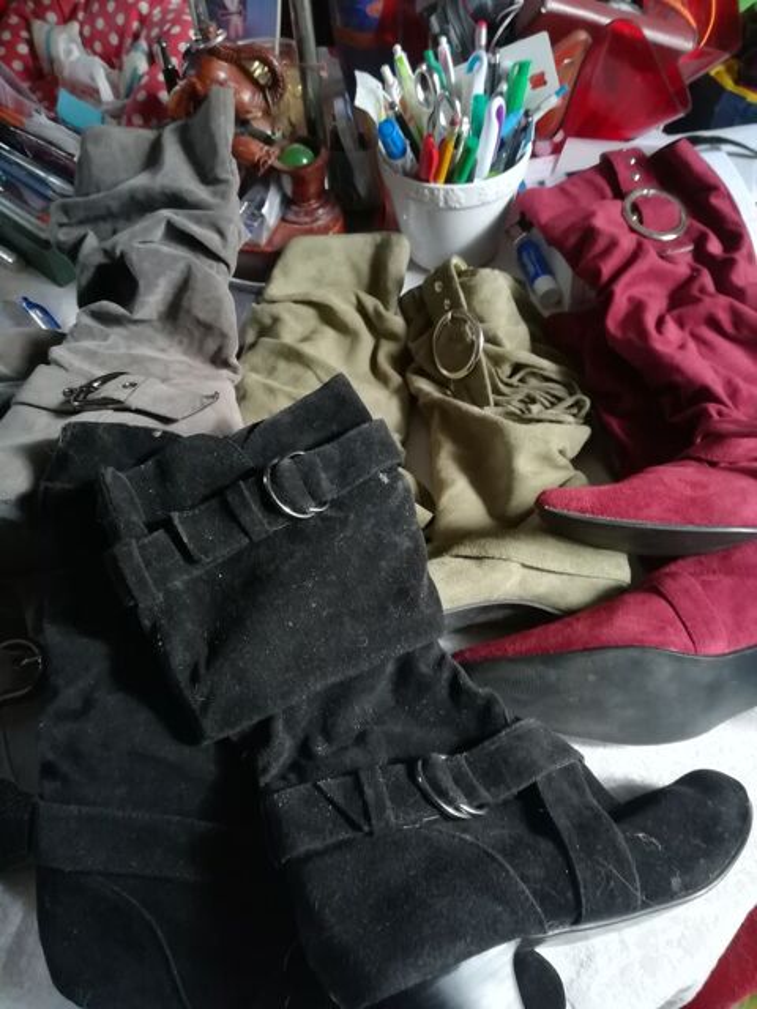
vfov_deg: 67.3
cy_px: 504
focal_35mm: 26
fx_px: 758
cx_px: 378
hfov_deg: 53.1
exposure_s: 1/25
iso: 320
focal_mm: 3.83
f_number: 2.2
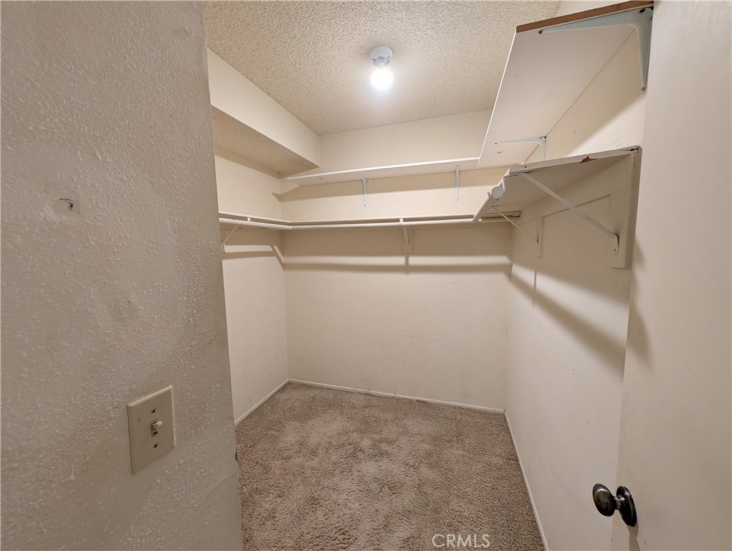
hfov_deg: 110.5
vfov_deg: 94.6
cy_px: 276
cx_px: 366
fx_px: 254
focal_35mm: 12
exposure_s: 1/60
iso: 81
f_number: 1.7
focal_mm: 2.02
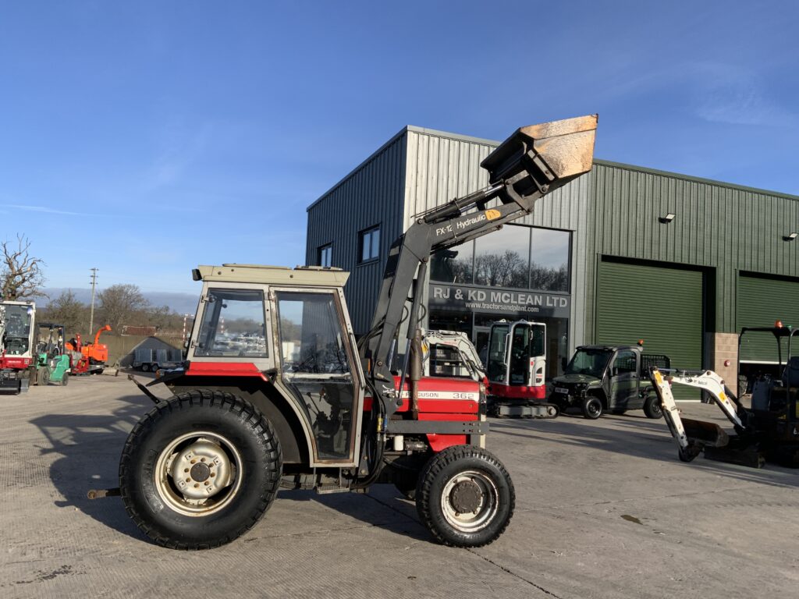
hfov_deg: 61.7
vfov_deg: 48.2
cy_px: 300
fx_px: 669
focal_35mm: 29
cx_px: 400
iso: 16
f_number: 1.8
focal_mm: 3
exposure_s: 1/1626
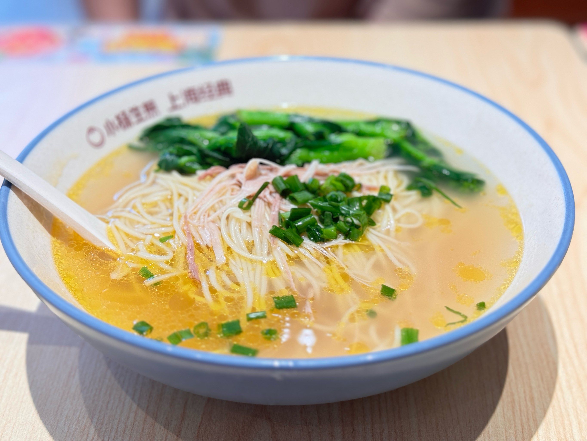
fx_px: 814
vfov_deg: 30.3
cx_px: 294
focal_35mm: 48
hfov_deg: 39.7
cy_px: 220
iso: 80
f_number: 1.78
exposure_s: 1/100
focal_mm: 6.76
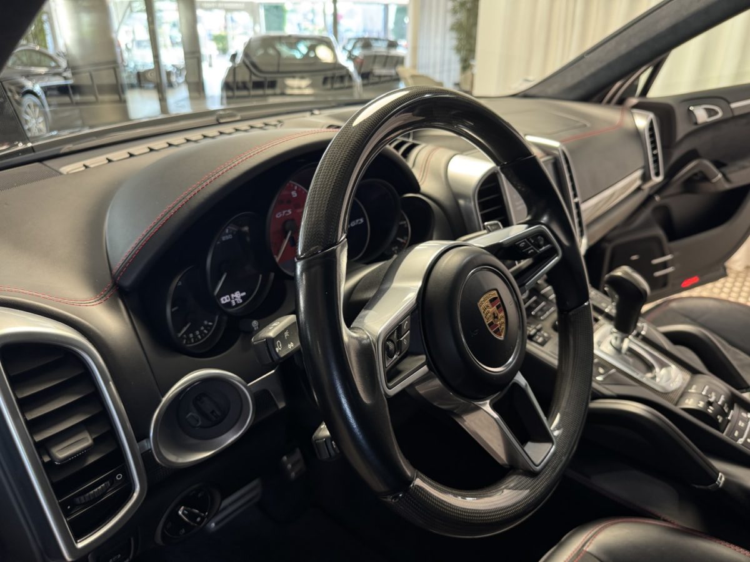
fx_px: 520
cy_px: 281
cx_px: 375
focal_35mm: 24
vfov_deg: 56.8
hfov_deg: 71.6
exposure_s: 1/50
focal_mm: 6.76
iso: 400
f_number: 1.78
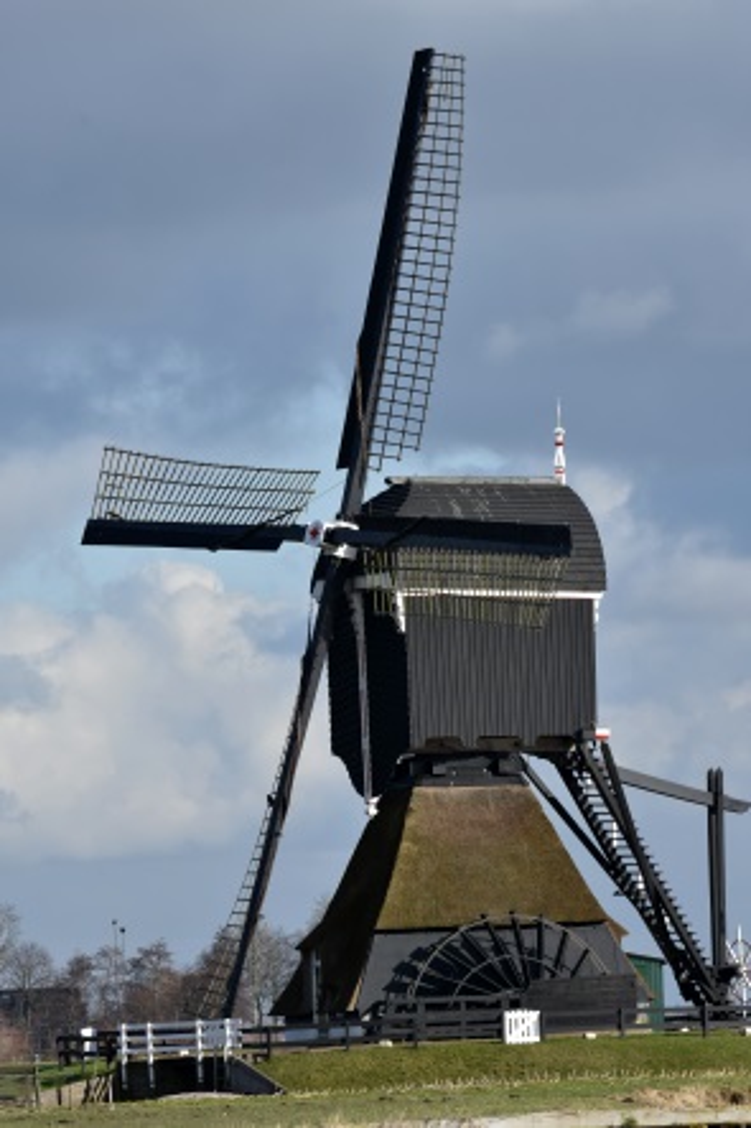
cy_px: 564
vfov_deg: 6.9
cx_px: 376
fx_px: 9394
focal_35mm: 300
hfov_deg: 4.6
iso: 200
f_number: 10
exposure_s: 1/320
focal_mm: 200
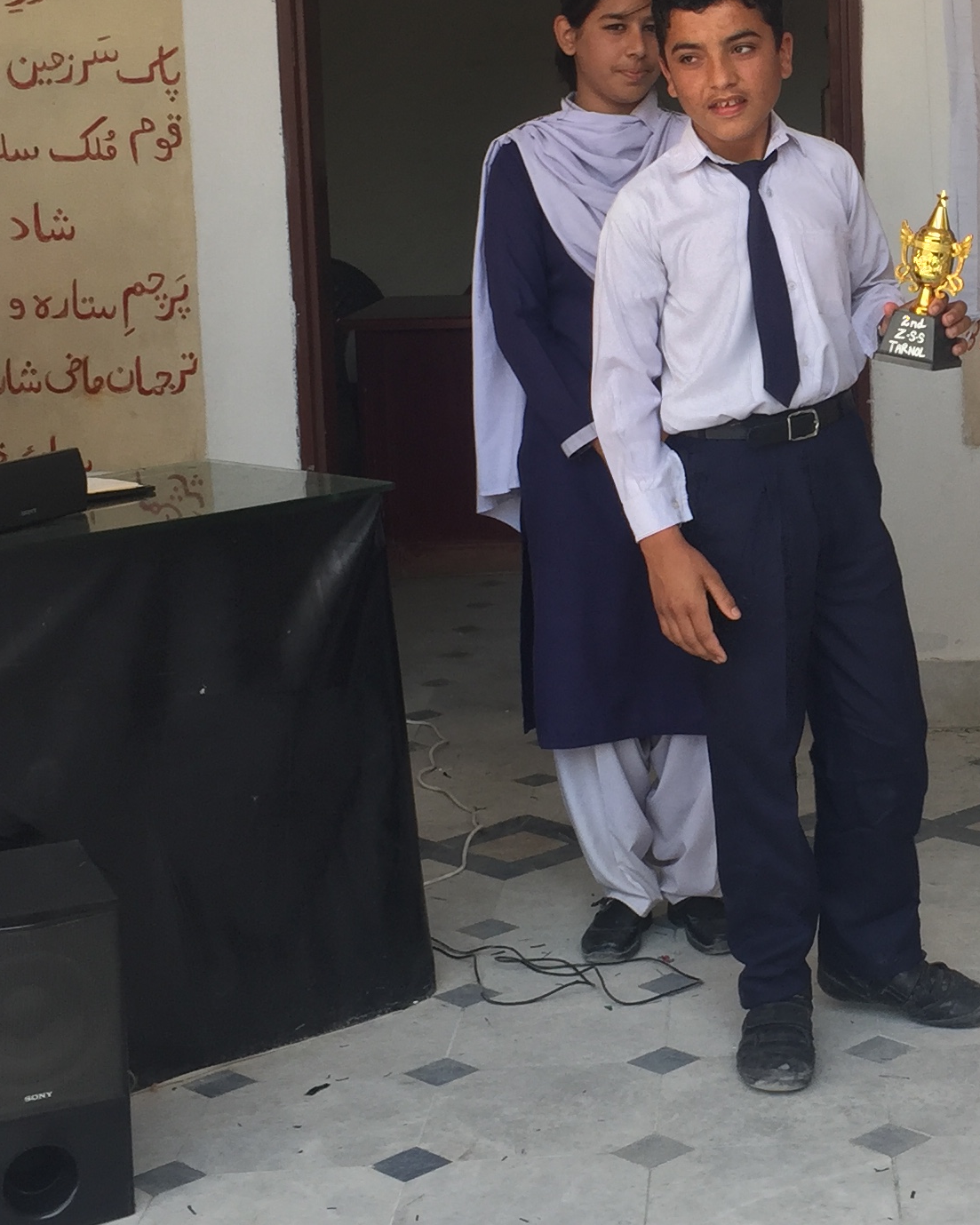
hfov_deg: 22.2
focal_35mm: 67
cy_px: 430
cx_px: 899
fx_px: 2429
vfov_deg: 28.2
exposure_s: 1/151
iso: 32
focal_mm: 4.15
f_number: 2.2
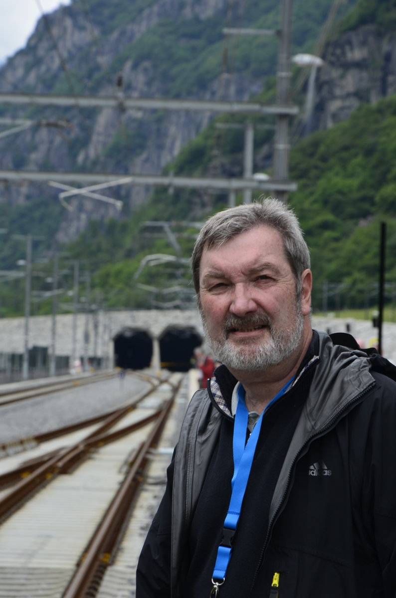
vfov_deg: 13.1
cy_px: 299
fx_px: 2612
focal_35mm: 158
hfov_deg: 8.7
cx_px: 198
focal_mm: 105
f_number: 11
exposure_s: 1/125
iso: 140
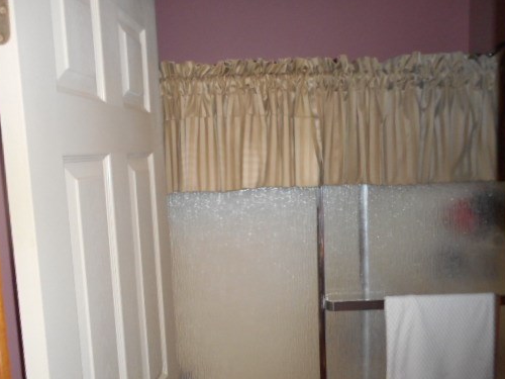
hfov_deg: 56.8
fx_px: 467
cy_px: 209
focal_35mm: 32
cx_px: 243
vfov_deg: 44.1
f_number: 3.7
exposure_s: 1/25
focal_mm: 4.5
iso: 320
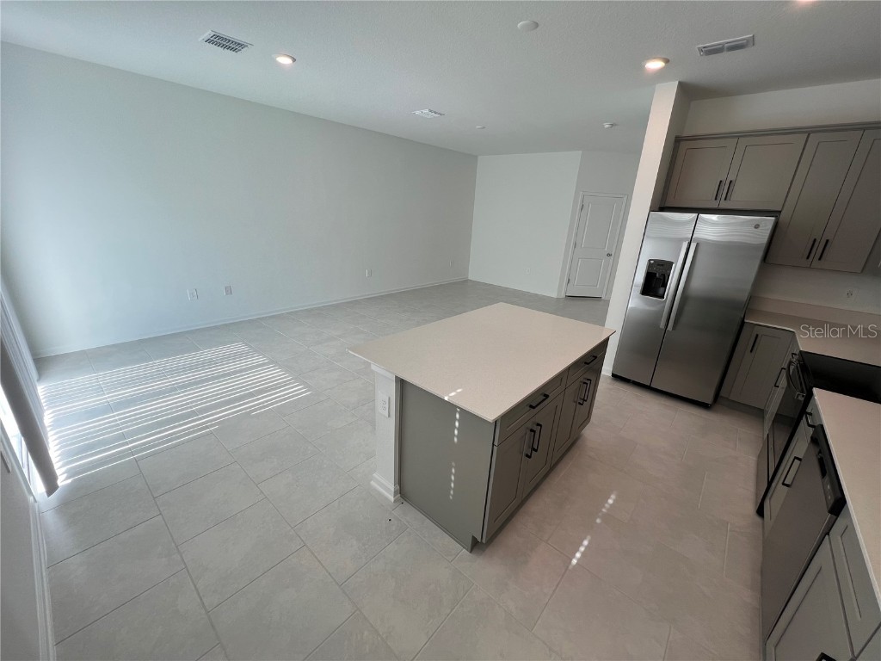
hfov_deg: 106.2
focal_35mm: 13
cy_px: 330
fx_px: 331
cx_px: 440
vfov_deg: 89.9
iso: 32
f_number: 1.8
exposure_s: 1/120
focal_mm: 1.57
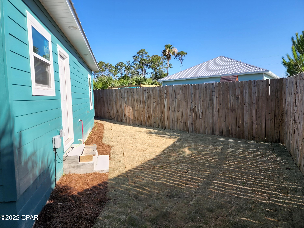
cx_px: 152
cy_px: 114
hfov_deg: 73.9
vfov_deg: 58.9
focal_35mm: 23
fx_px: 202
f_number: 1.8
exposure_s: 1/626
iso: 12
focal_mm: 6.4
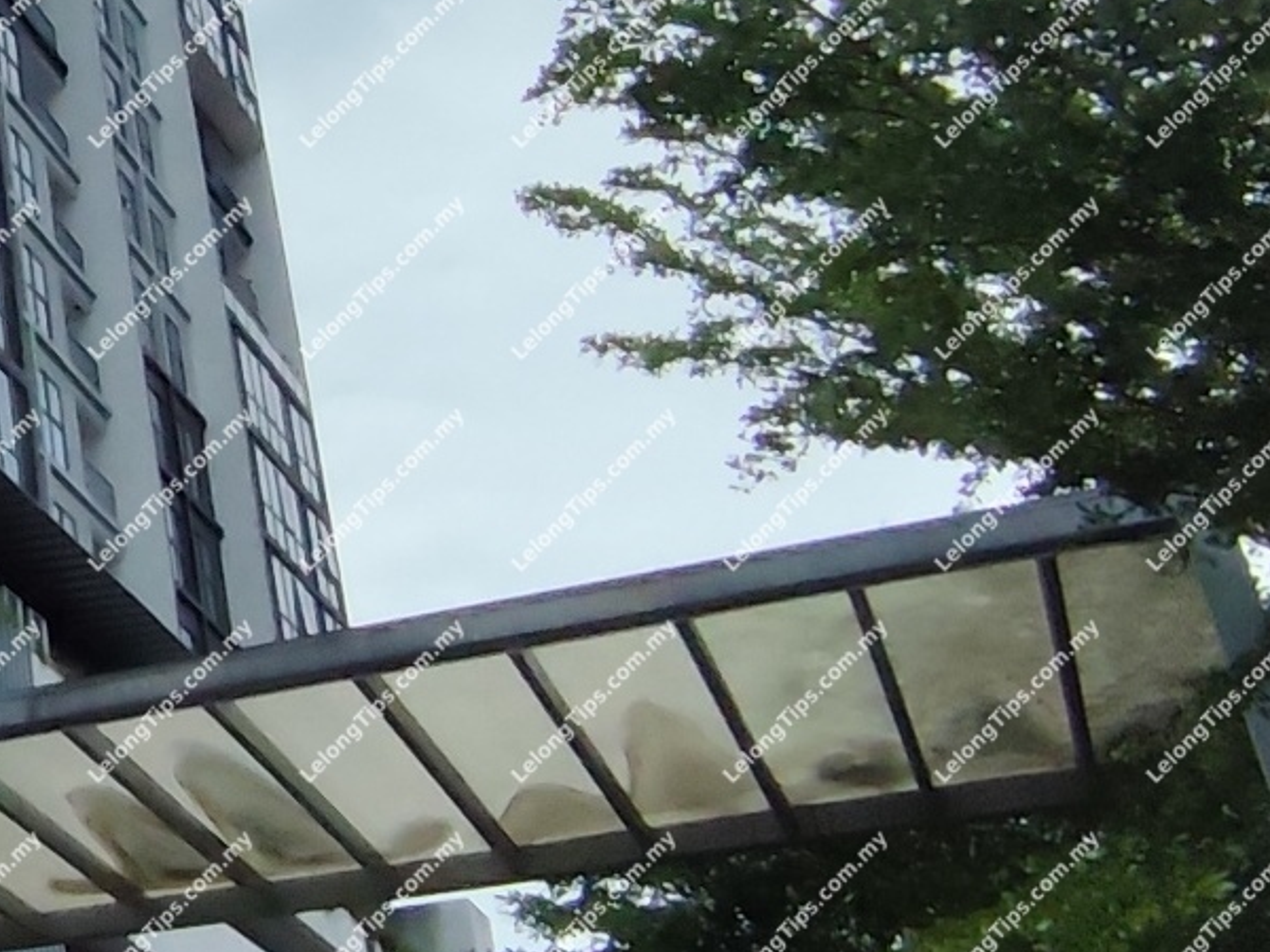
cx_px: -917
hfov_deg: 21.3
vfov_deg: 21.5
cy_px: 19
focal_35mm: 66
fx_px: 2421
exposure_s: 1/8250
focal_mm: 1.65
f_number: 2.2
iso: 50
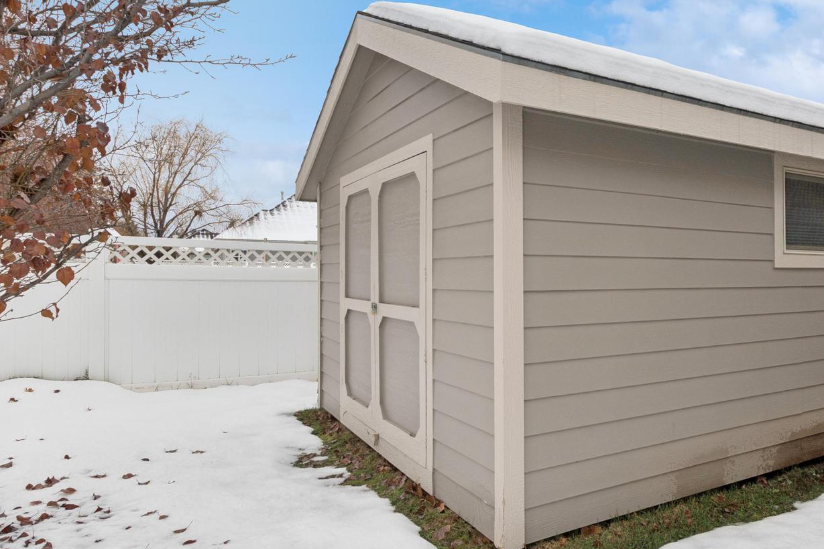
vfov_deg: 51.3
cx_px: 542
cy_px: 263
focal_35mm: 25
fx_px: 572
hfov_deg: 69.7
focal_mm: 10
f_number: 6.3
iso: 100
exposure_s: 1/400
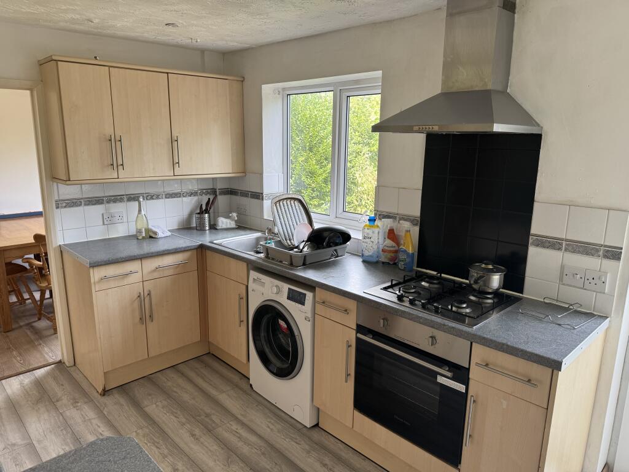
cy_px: 236
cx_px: 314
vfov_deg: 56.8
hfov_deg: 71.6
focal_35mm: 24
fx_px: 436
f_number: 1.78
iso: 80
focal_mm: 6.76
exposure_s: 1/121
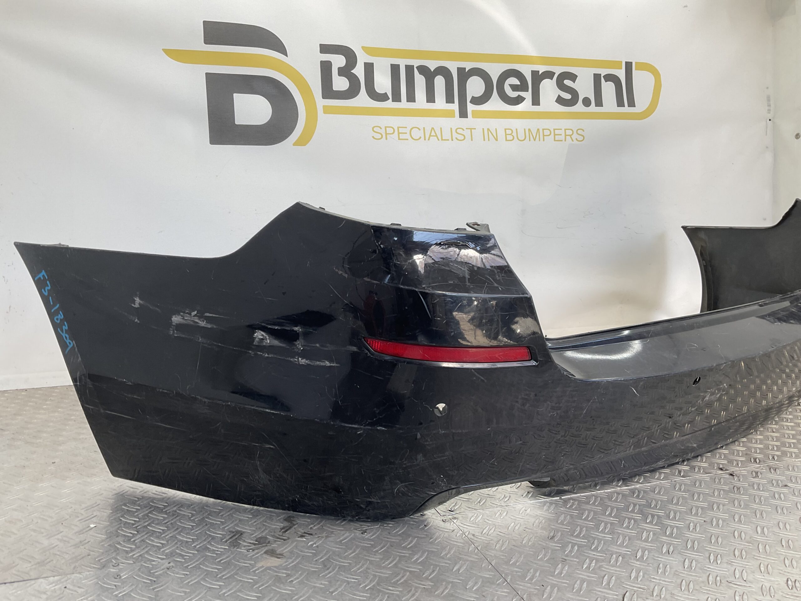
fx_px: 671
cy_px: 300
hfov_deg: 61.7
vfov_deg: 48.2
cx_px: 400
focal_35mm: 29
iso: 16
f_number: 1.8
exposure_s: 1/123
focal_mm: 3
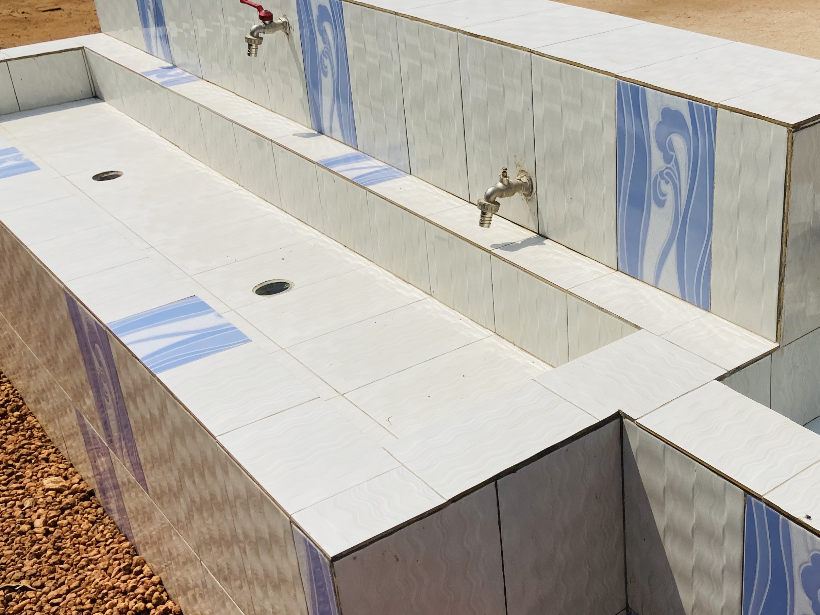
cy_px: 318
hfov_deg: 41.0
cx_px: 599
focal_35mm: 45
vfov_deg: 32.2
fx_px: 1066
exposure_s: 1/5348
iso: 25
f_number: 1.8
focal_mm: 3.99
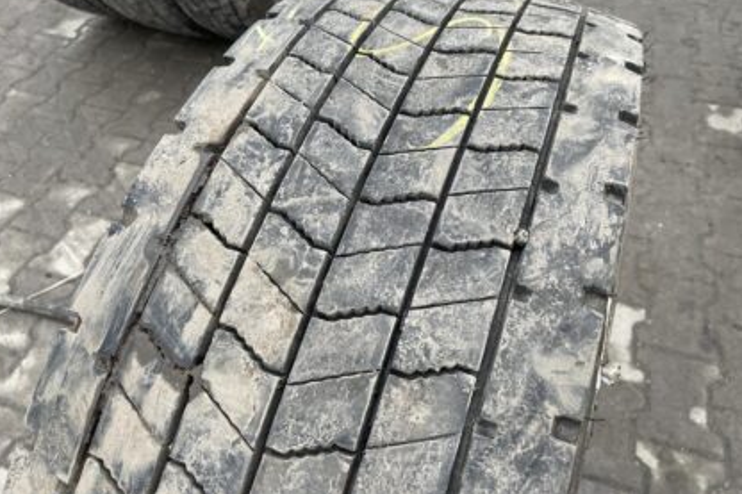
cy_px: 208
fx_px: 577
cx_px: 364
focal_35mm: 28
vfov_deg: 46.2
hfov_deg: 65.5
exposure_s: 1/119
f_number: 1.6
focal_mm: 4.2
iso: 125
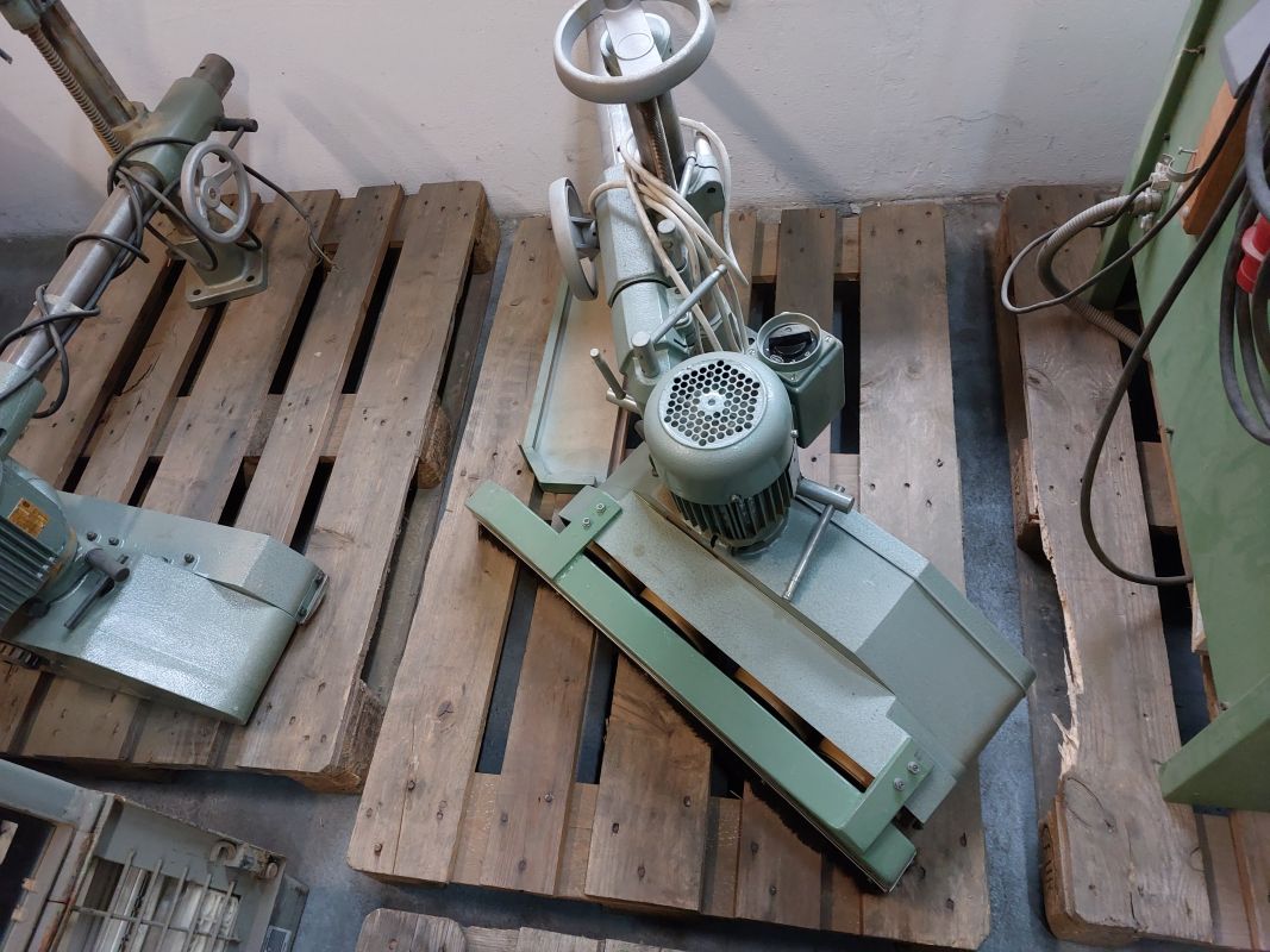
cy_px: 476
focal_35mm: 25
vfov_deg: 54.9
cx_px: 635
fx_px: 917
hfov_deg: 69.4
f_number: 1.8
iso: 500
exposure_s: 1/50
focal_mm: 5.23
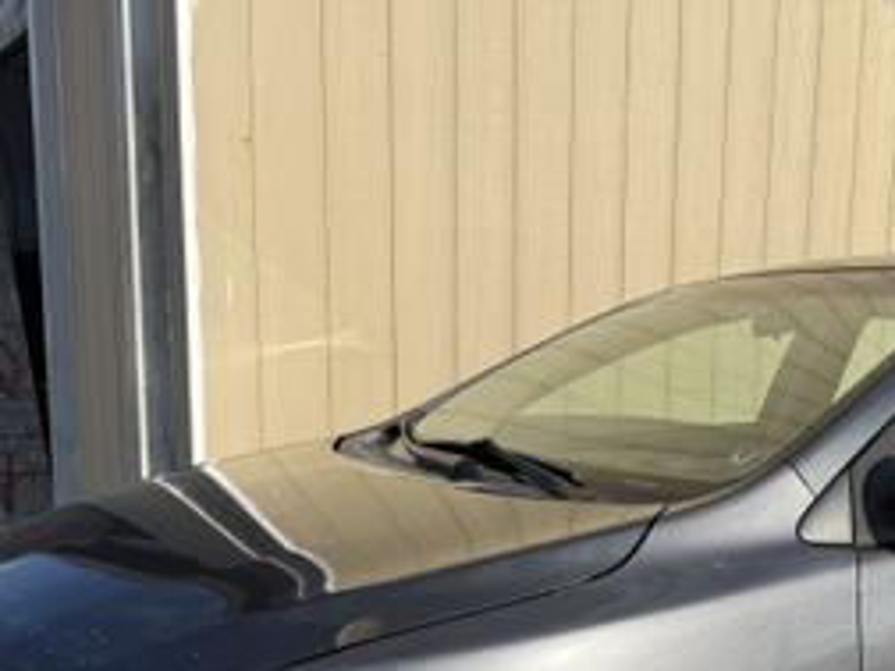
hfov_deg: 38.9
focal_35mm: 48
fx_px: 1241
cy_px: 614
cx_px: 639
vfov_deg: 29.0
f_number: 1.78
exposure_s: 1/6173
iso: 80
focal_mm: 6.76
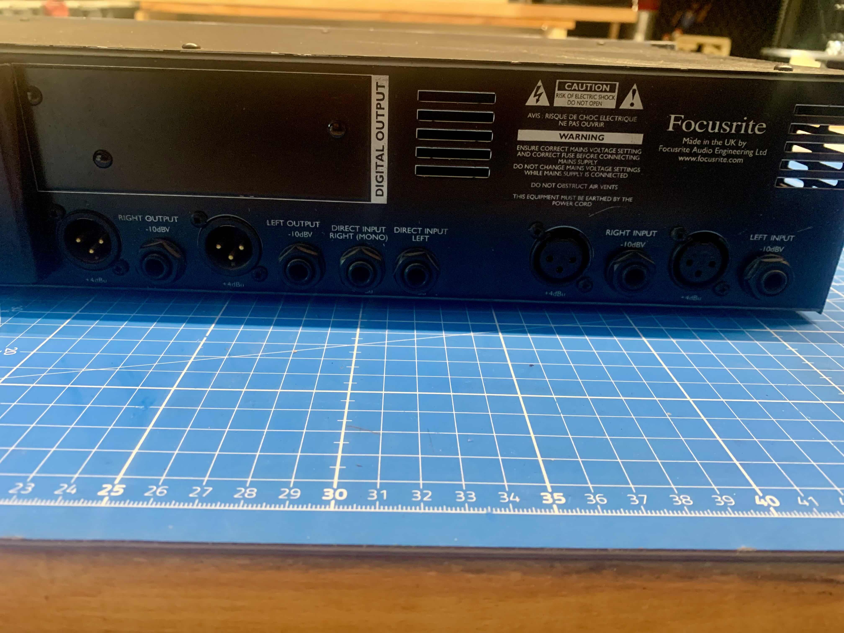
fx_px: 634
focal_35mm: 26
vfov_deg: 53.1
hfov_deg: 67.3
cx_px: 422
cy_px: 316
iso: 400
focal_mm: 4.25
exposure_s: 1/40
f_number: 1.8
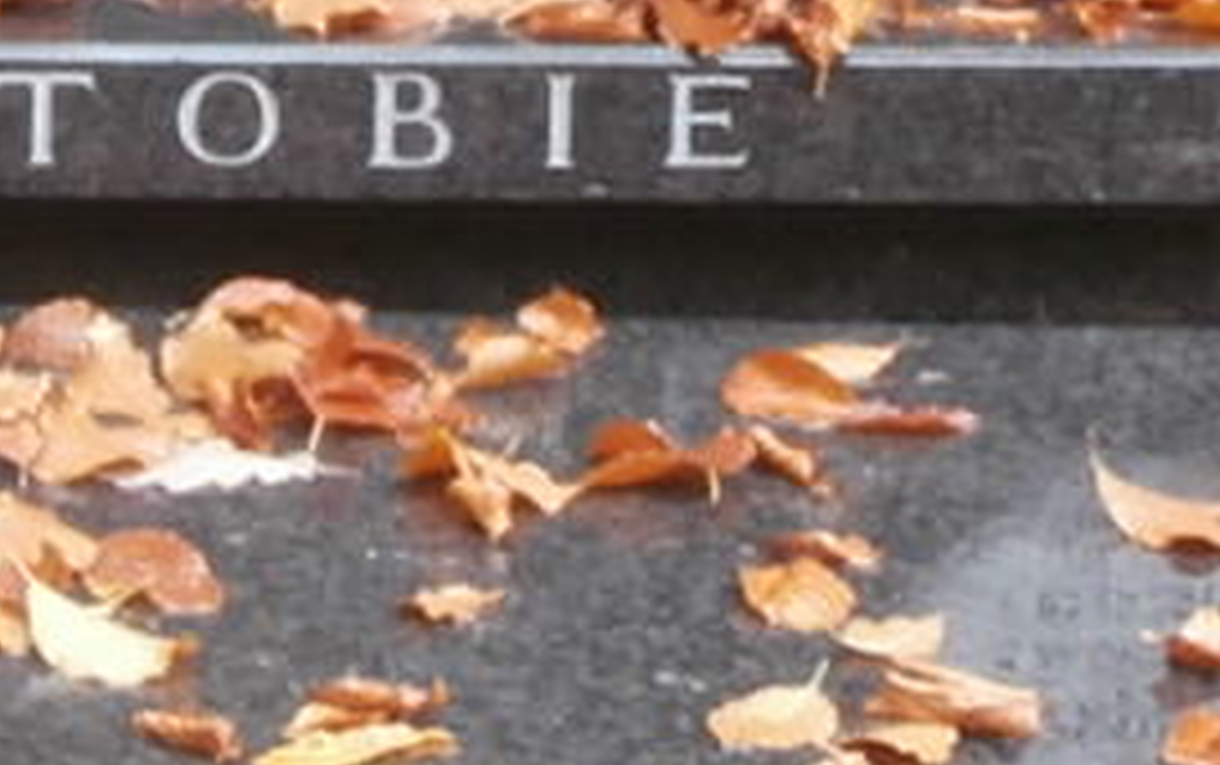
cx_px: -360
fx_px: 6324
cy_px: -1026
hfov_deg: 10.8
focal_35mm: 190
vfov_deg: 6.6
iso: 200
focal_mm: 6.67
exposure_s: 1/10
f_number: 3.9
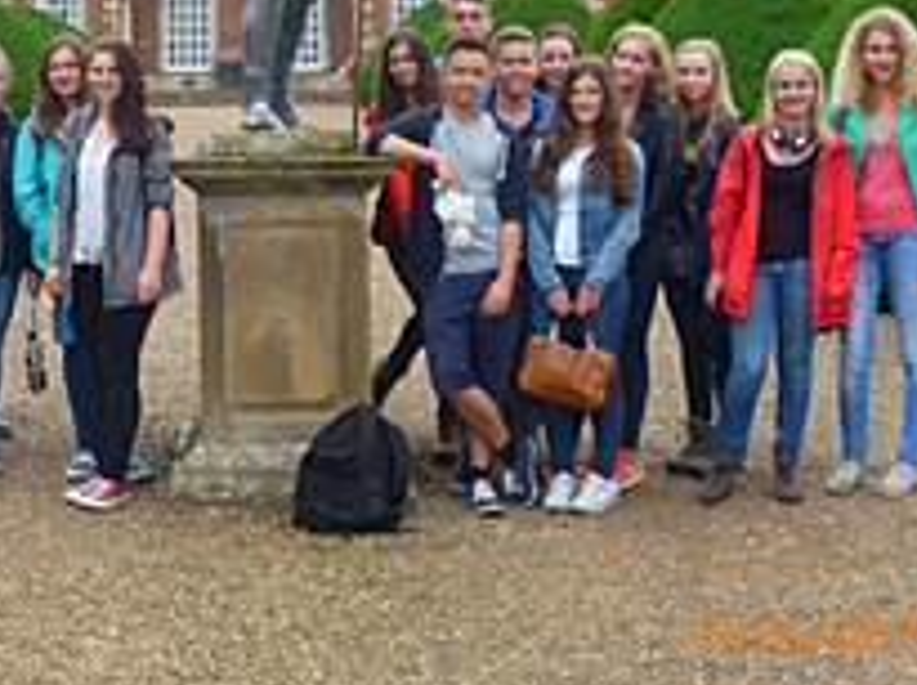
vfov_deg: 16.9
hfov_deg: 22.4
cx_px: 139
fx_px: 2274
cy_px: 94
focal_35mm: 86
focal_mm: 7.9
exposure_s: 1/80
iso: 100
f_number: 3.4
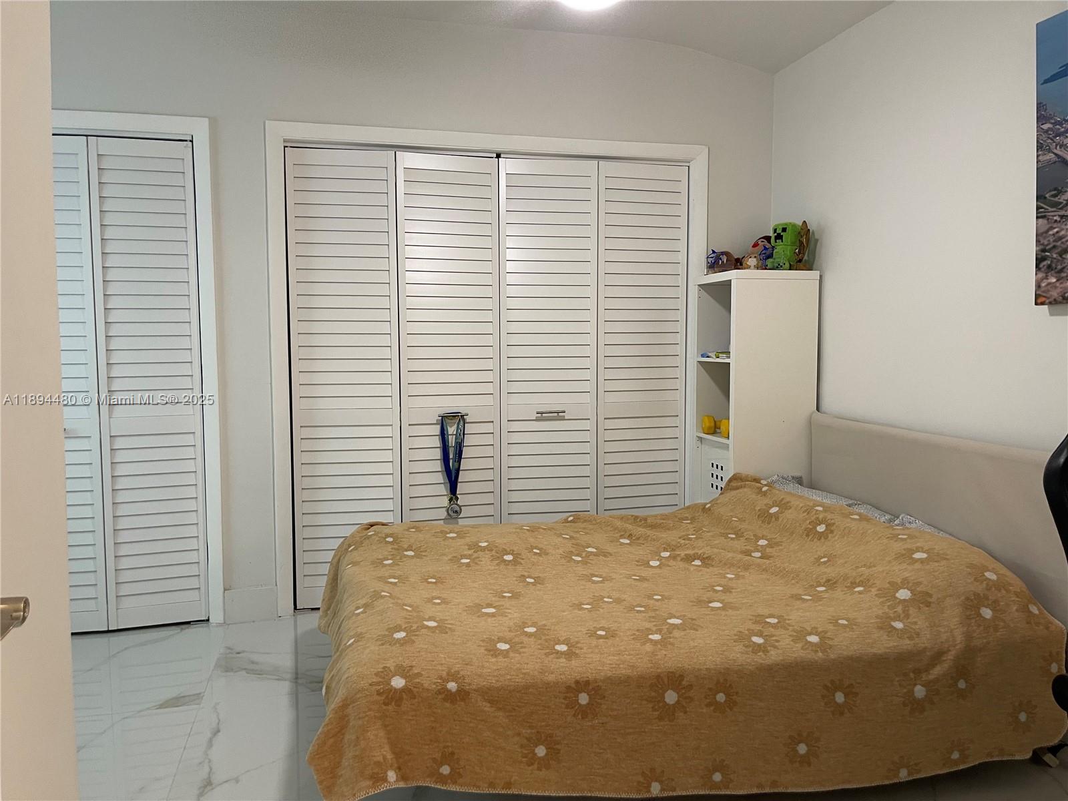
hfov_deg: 69.4
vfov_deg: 54.9
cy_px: 400
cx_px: 534
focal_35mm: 25
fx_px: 771
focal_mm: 5.1
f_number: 1.6
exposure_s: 1/60
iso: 200
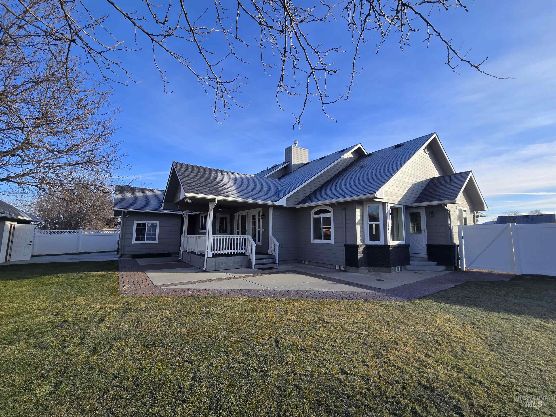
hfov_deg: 106.2
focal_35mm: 13
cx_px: 278
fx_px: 209
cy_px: 208
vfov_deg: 89.9
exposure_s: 1/1252
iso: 50
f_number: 2.2
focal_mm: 2.2
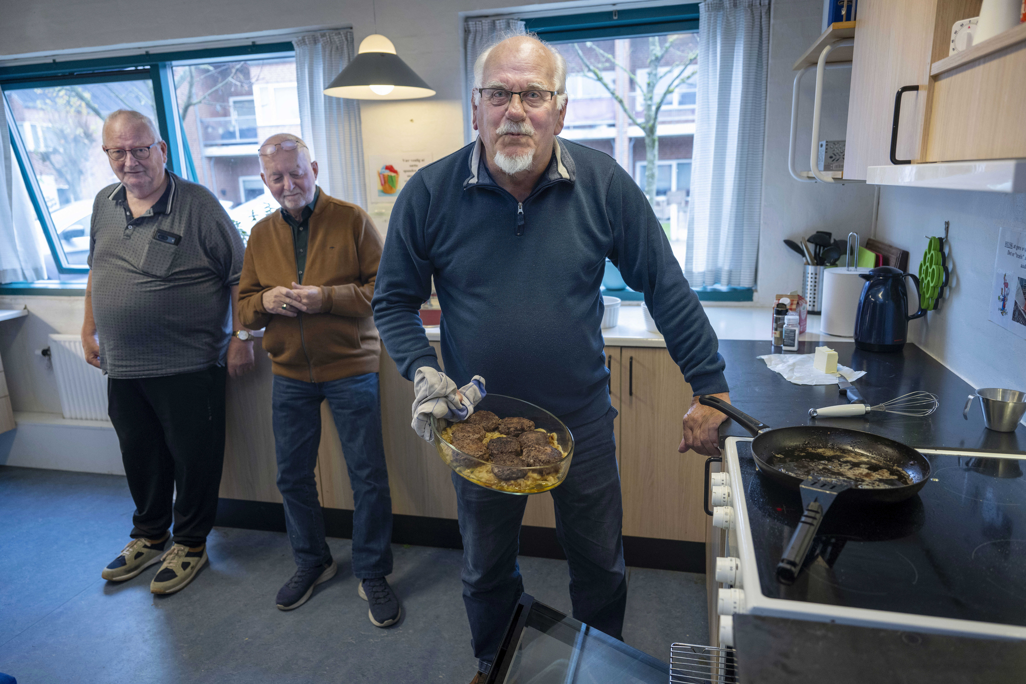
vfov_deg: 53.1
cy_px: 342
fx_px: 684
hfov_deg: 73.7
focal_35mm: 24
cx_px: 513
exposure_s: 1/100
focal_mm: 24
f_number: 2.8
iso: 800
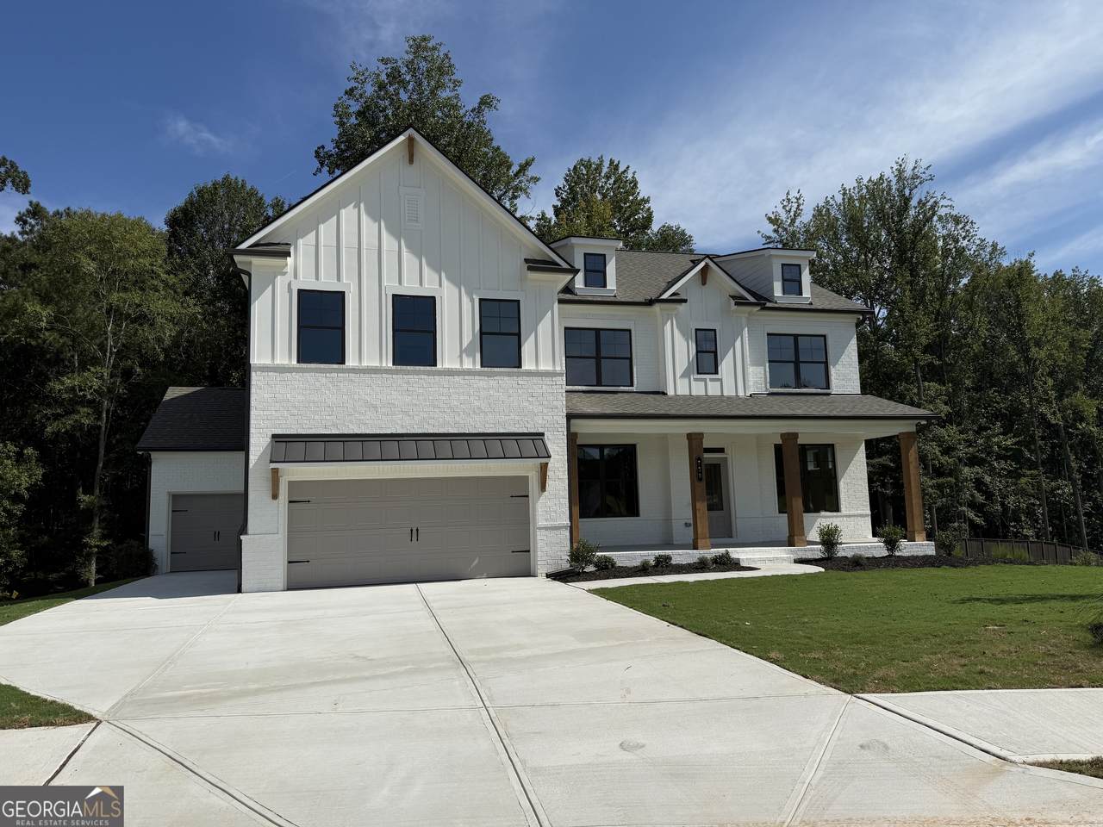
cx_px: 552
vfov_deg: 56.8
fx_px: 765
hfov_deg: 71.6
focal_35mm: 24
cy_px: 414
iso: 80
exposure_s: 1/9091
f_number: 1.78
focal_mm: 6.76
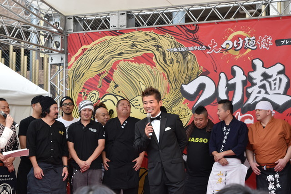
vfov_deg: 16.6
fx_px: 667
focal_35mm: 82
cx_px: 146
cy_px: 97
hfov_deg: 24.6
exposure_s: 1/160
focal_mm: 55
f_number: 7.1
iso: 400
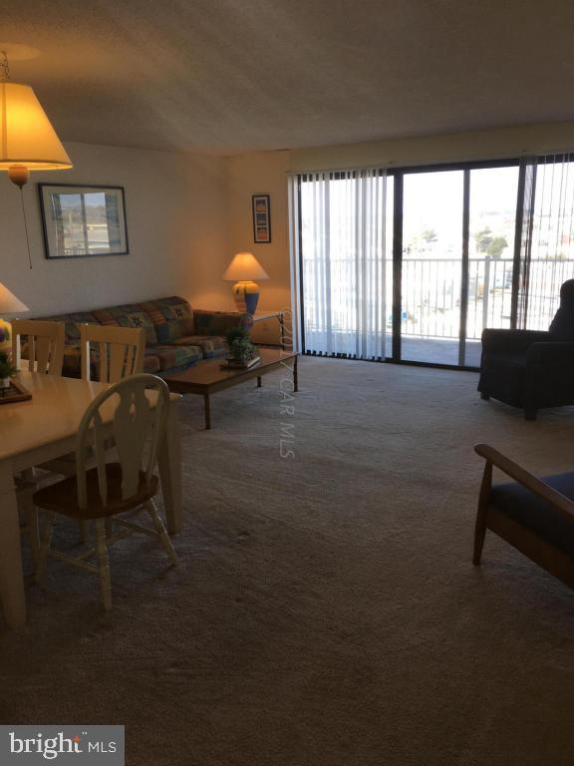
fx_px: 641
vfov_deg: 61.7
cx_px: 287
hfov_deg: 48.2
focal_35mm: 29
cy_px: 383
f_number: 2.2
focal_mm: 4.15
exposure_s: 1/120
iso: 25
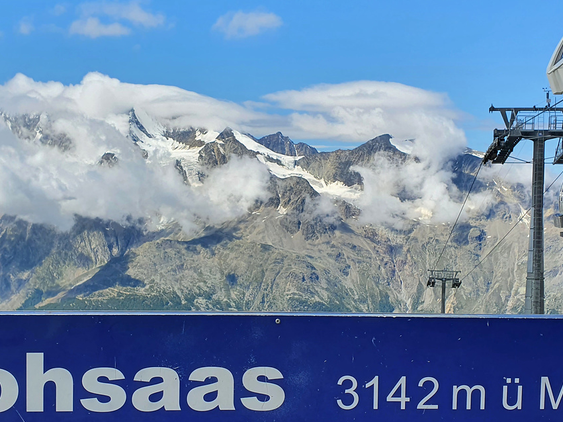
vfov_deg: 32.8
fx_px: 716
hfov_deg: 42.9
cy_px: 257
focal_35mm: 44
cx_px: 250
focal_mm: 4.32
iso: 50
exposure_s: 1/1252
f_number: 2.4
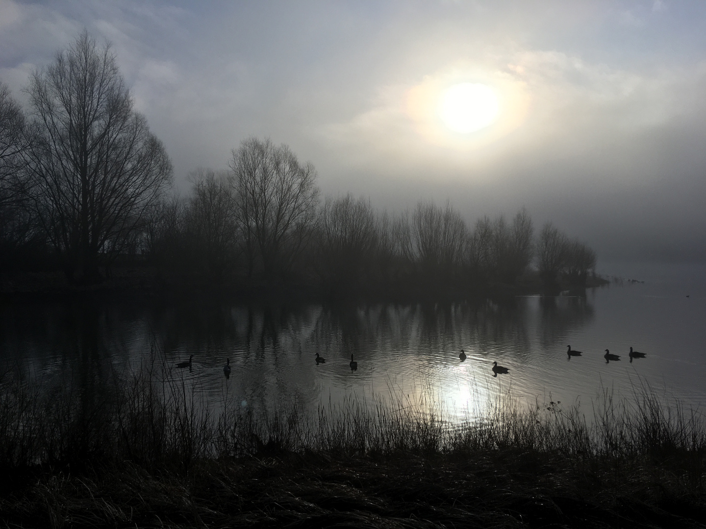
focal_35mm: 29
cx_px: 353
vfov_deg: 48.2
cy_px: 264
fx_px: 591
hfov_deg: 61.7
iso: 25
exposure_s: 1/4808
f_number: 2.2
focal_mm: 4.15
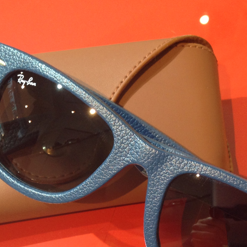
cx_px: 120
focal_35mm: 68
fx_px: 549
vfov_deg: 25.1
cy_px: 185
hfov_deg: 25.4
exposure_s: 1/17
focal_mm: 4.28
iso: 100
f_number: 2.4
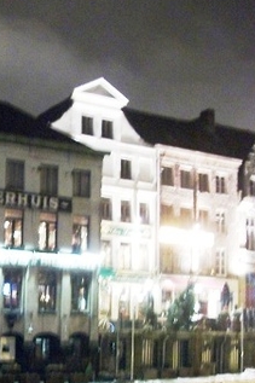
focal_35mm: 63
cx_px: -5
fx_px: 670
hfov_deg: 20.8
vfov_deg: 31.3
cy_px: 291
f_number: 2.9
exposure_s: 1/2
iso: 250
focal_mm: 5.7
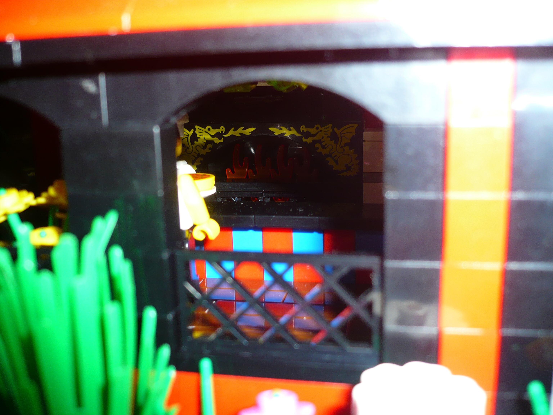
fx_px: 559
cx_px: 276
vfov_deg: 40.7
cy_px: 208
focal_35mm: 35
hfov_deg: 52.6
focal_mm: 5.8
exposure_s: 1/30
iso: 100
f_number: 2.8
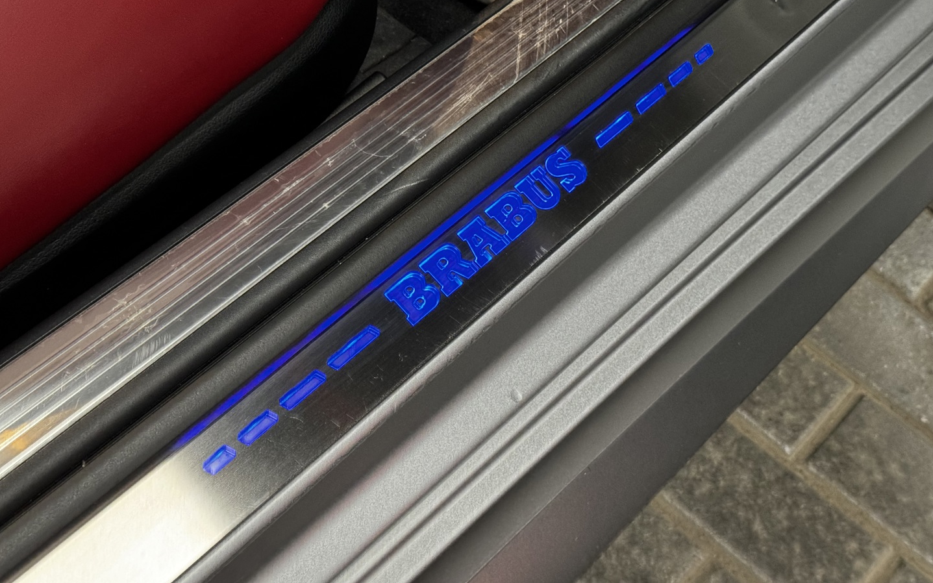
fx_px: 1297
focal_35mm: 51
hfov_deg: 39.6
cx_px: 467
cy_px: 238
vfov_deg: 25.3
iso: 400
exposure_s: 1/40
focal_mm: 6.86
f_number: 1.78
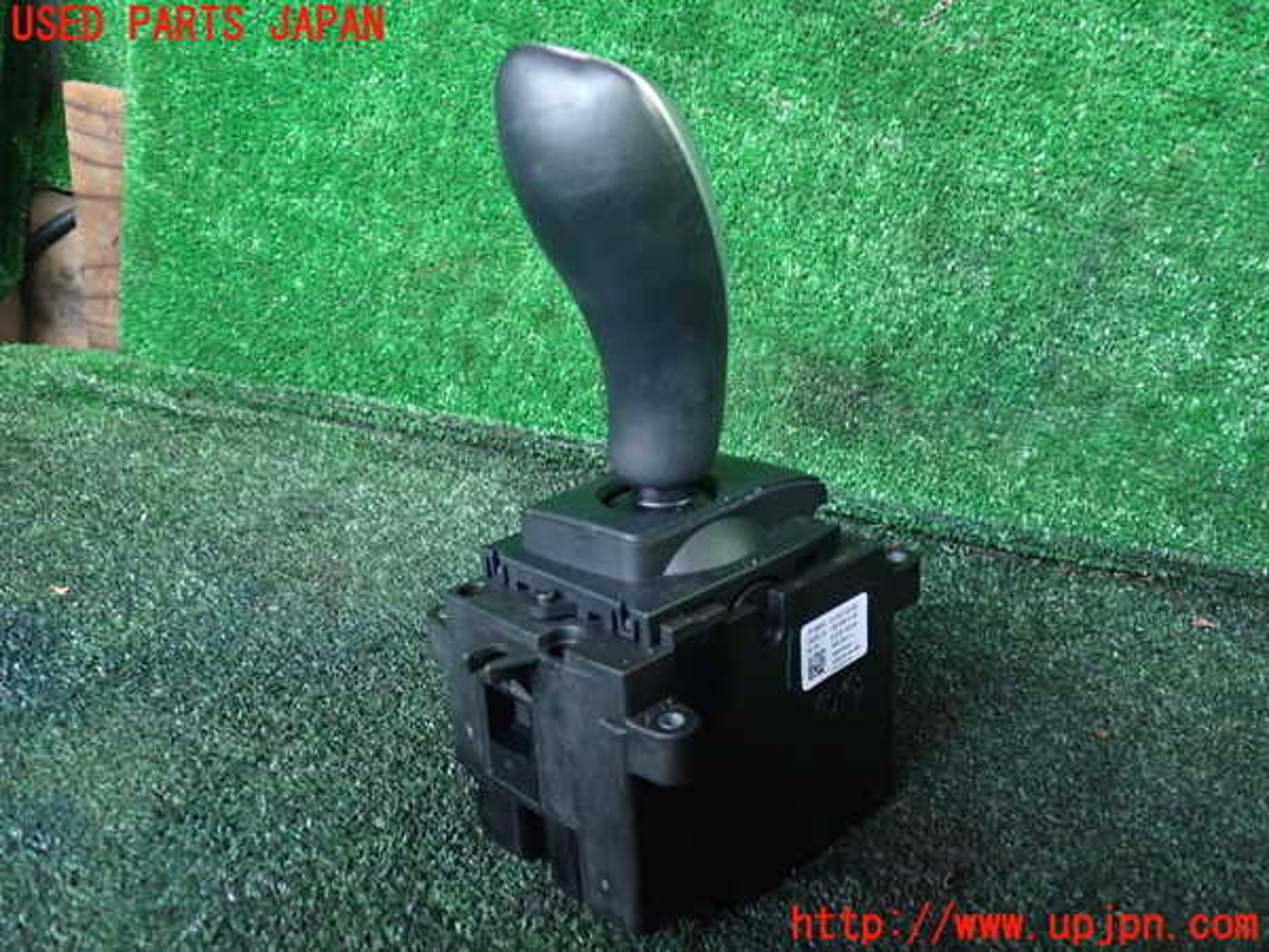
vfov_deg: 46.8
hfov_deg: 60.0
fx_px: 1100
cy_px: 476
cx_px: 634
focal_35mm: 30
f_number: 2.3
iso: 800
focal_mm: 5.4
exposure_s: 1/20
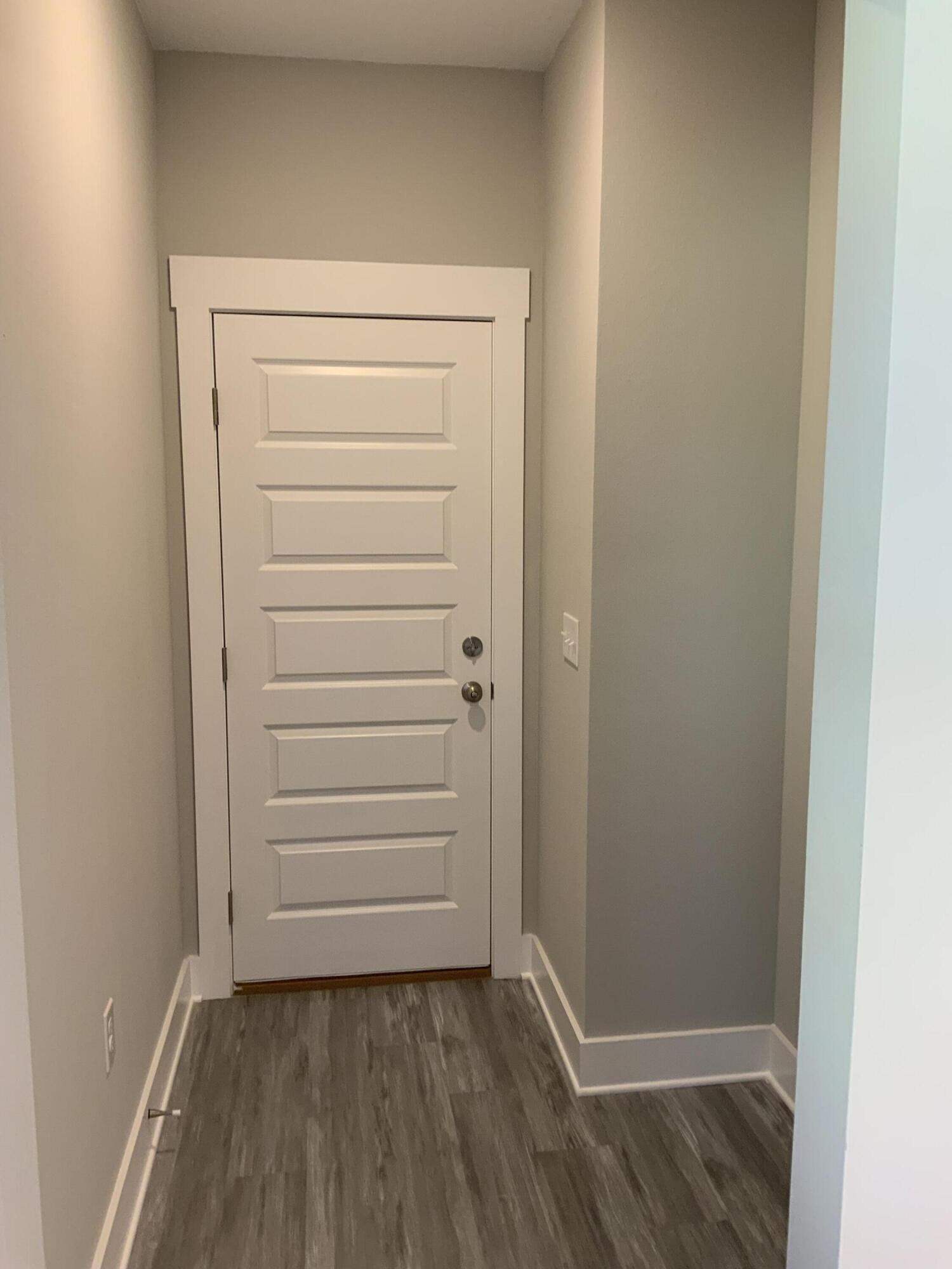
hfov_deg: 48.2
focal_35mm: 29
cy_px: 634
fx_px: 1063
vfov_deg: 61.7
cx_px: 476
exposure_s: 1/60
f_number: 1.8
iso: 80
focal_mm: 3
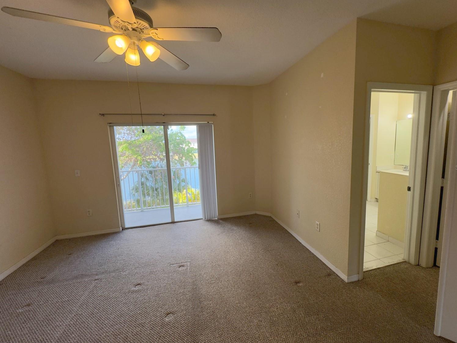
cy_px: 167
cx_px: 240
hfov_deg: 98.1
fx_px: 198
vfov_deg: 81.7
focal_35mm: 15
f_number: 2.2
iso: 80
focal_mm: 2.22
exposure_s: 1/120
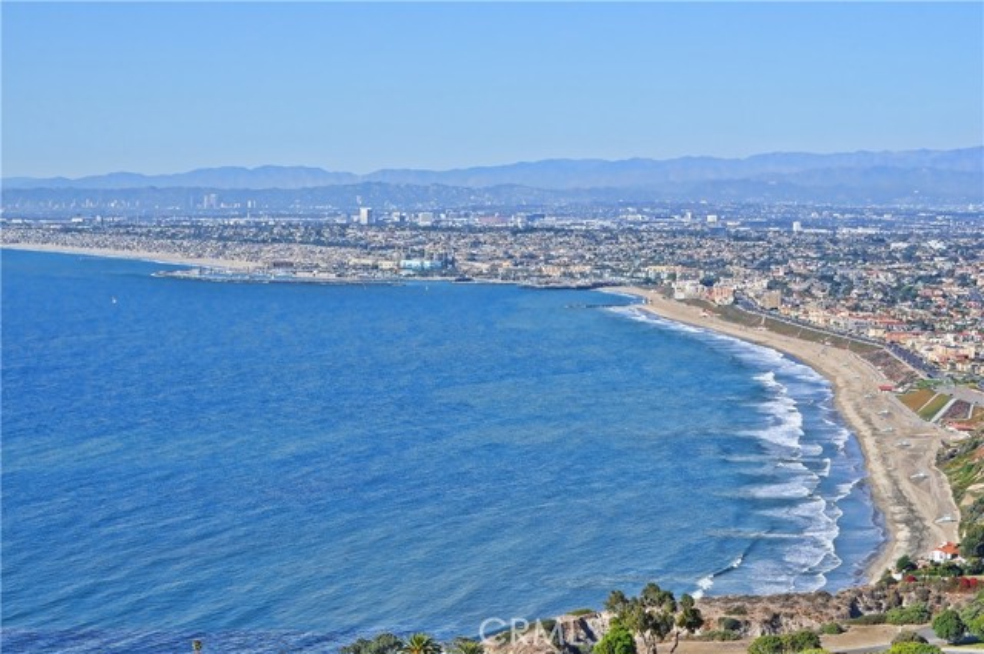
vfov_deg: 16.5
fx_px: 2252
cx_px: 492
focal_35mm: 82
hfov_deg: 24.6
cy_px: 327
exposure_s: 1/200
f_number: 18
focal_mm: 55
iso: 200
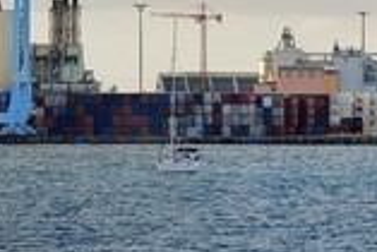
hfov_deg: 3.9
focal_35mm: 534
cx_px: 291
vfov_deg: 2.6
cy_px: 22
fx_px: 5597
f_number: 8
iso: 200
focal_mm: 200
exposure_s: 1/320
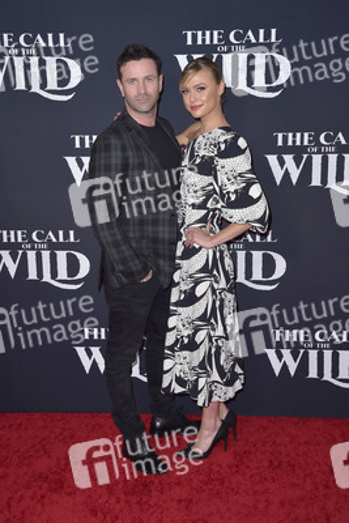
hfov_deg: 28.1
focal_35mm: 48
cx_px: 174
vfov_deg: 41.1
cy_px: 262
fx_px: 697
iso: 320
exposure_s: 1/250
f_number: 7.1
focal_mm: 48
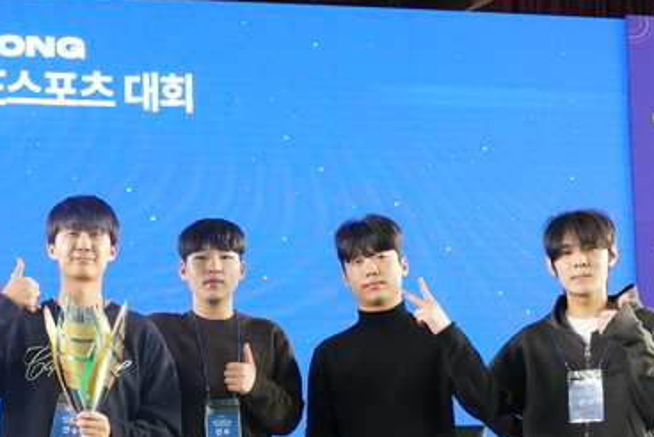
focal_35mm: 72
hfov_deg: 27.9
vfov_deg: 18.7
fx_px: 1309
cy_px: 367
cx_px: 217
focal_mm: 26
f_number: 9
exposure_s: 1/60
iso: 6400
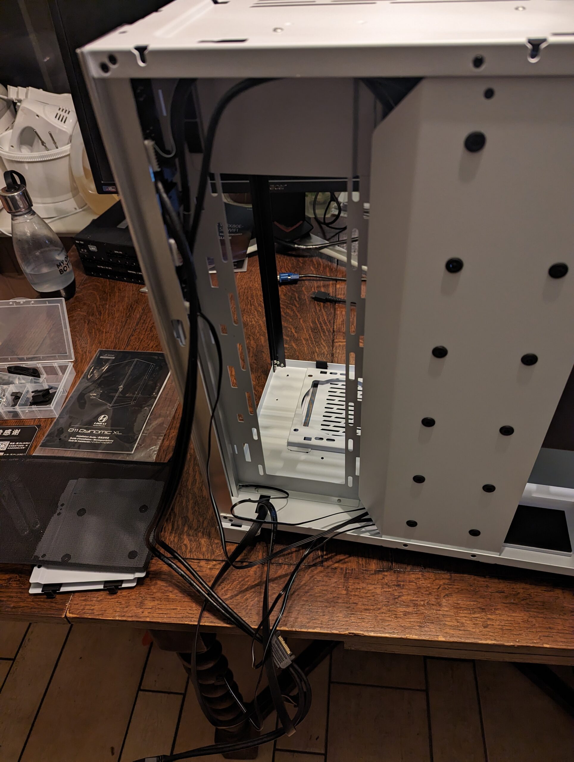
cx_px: 287
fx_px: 529
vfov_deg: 71.5
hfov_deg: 56.9
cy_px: 381
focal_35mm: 24
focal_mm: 6.81
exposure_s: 1/23.8
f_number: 1.85
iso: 331
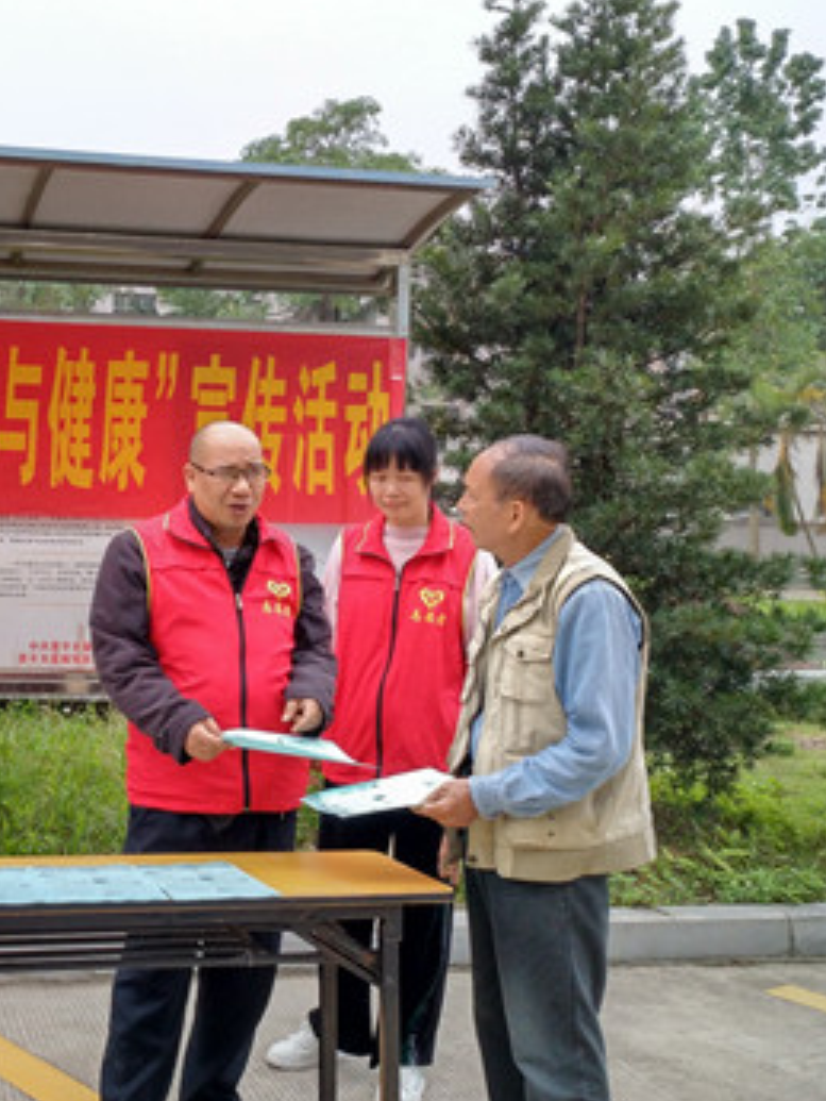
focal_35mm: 47
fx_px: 1494
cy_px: 472
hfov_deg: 29.4
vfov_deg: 40.3
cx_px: 57
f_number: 2.2
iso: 100
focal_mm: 4.73
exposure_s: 1/269
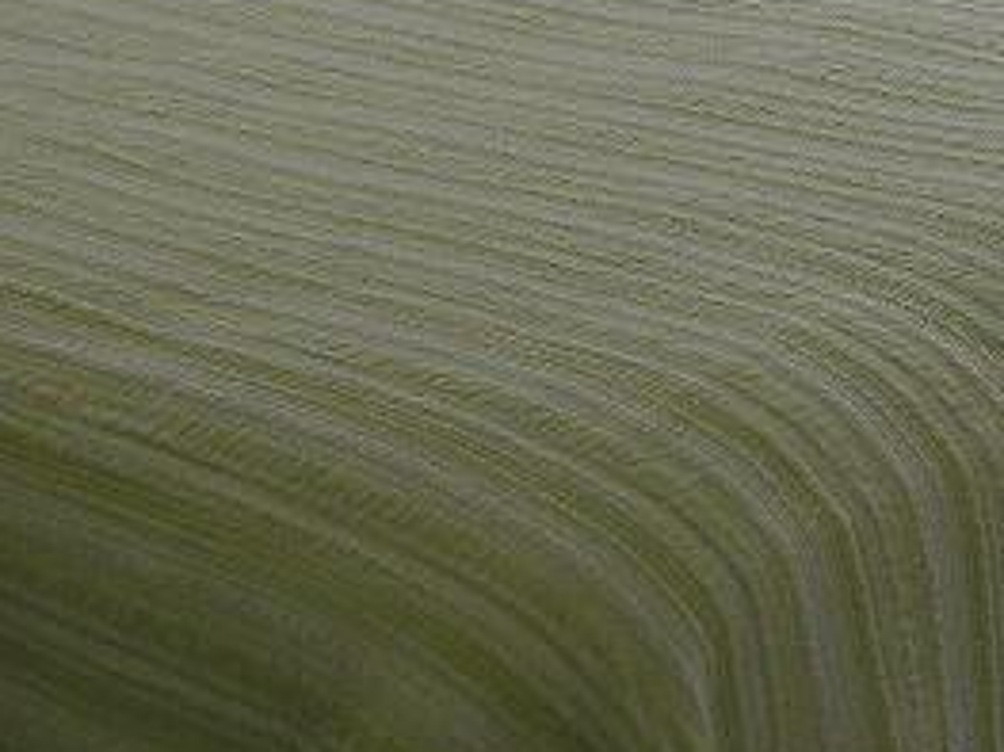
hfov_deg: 18.1
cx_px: 1065
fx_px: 3044
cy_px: -118
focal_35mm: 105
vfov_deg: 13.7
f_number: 3.2
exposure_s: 1/62.3
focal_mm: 4.7
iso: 64
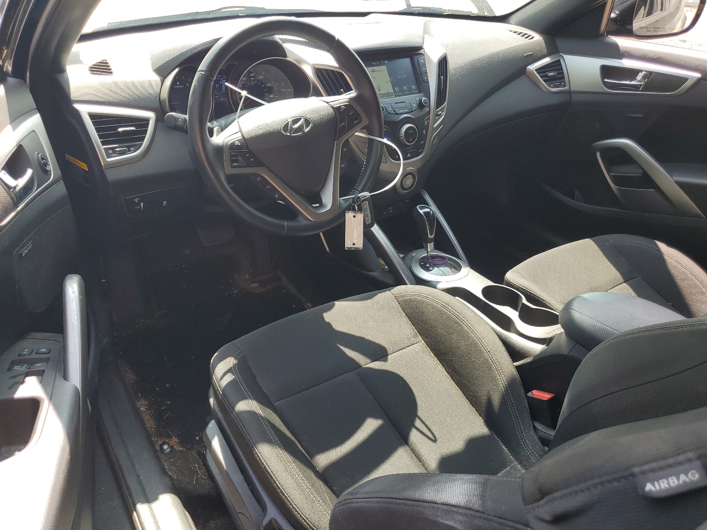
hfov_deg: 67.3
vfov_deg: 53.1
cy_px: 265
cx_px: 354
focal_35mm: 26
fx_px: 531
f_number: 1.5
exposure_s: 1/333
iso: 50
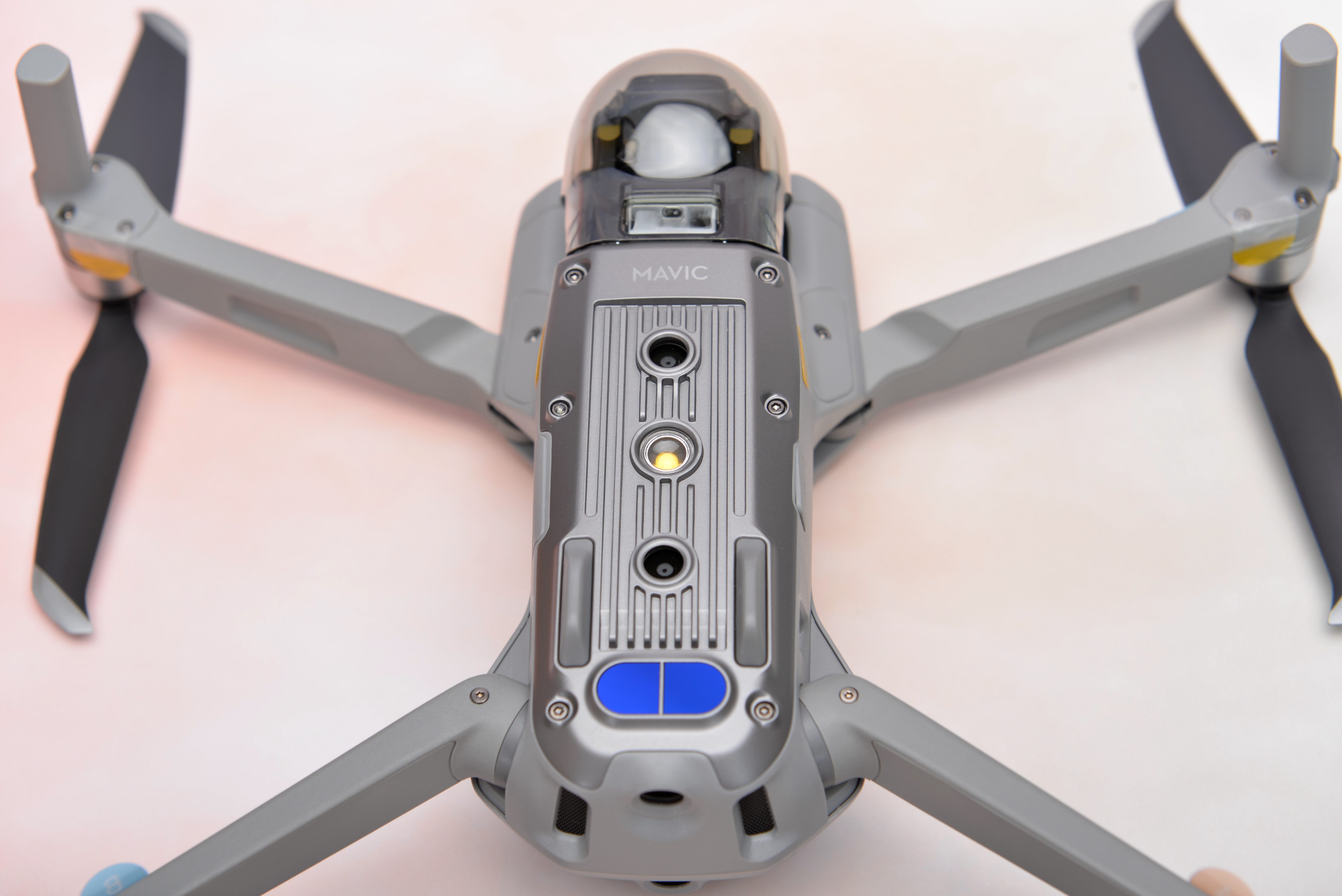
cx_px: 671
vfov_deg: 21.9
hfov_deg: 32.4
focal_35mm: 62
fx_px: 2312
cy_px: 448
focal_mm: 62
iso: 100
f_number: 8
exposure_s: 1/160
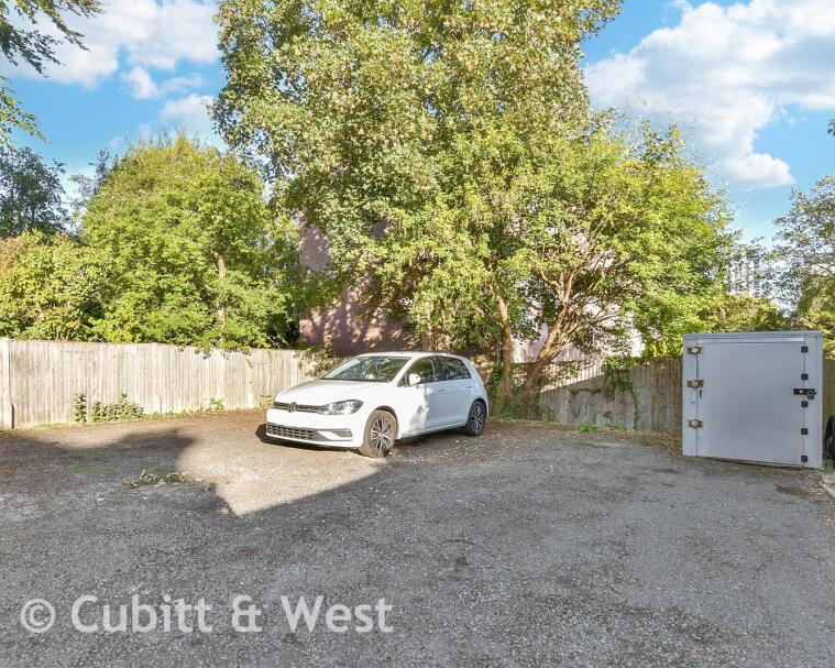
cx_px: 386
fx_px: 469
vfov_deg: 70.8
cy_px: 357
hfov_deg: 83.2
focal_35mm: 19
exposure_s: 1/50
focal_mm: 10
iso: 160
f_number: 8
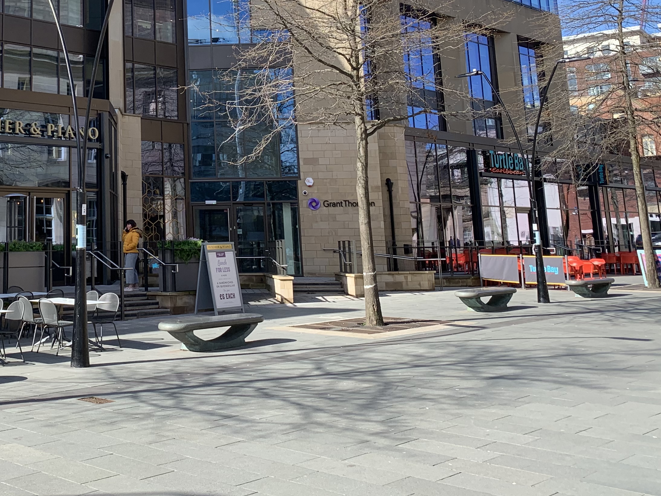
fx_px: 917
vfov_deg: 29.2
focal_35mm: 48
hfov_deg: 37.9
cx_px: 116
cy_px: 64
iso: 25
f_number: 1.8
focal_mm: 4.25
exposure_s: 1/894
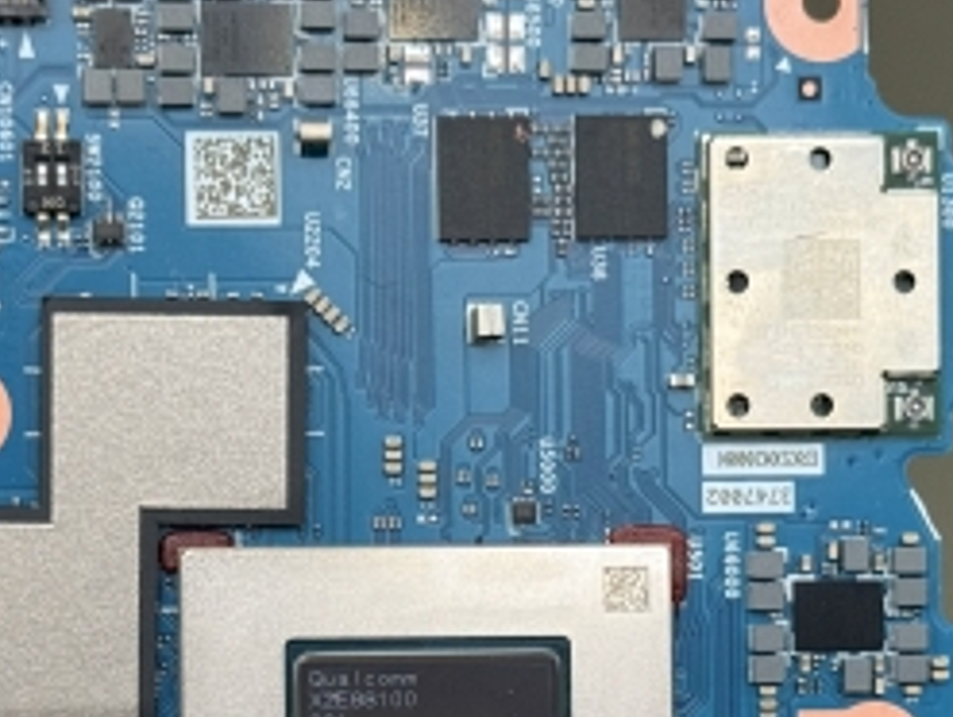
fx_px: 3584
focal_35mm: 130
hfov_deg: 15.1
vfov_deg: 11.4
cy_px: 646
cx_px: 417
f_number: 1.78
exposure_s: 1/50
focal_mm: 6.76
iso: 160
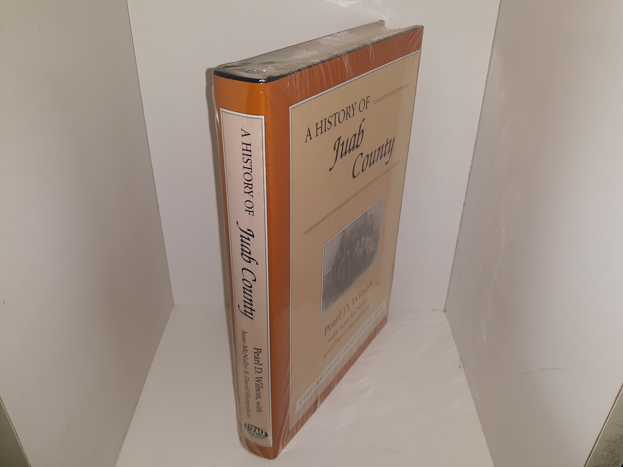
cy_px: 234
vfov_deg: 49.7
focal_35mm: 28
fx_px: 504
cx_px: 312
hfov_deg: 63.4
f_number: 1.7
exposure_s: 1/194
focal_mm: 3.7
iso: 40
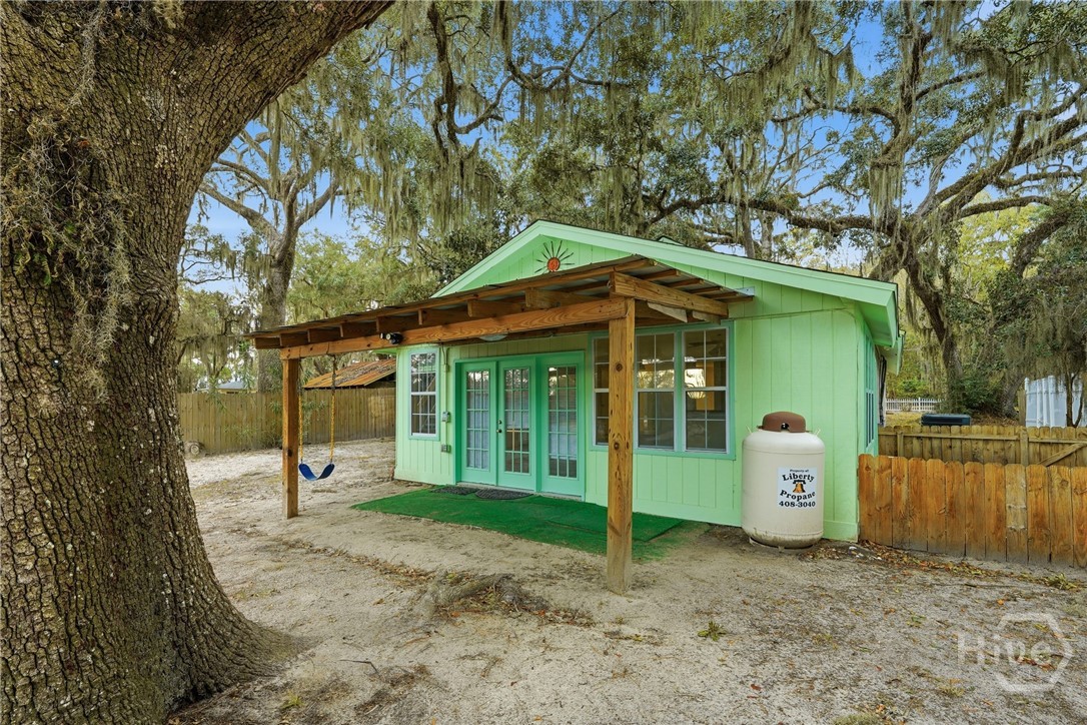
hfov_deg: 96.7
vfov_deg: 73.7
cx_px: 544
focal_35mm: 16
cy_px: 362
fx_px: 483
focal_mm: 16
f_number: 9
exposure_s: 1/160
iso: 320
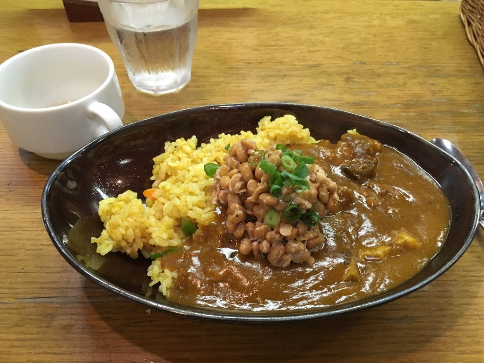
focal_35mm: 29
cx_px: 242
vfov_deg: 48.2
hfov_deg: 61.7
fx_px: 405
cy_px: 182
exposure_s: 1/30
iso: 160
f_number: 2.2
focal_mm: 4.15
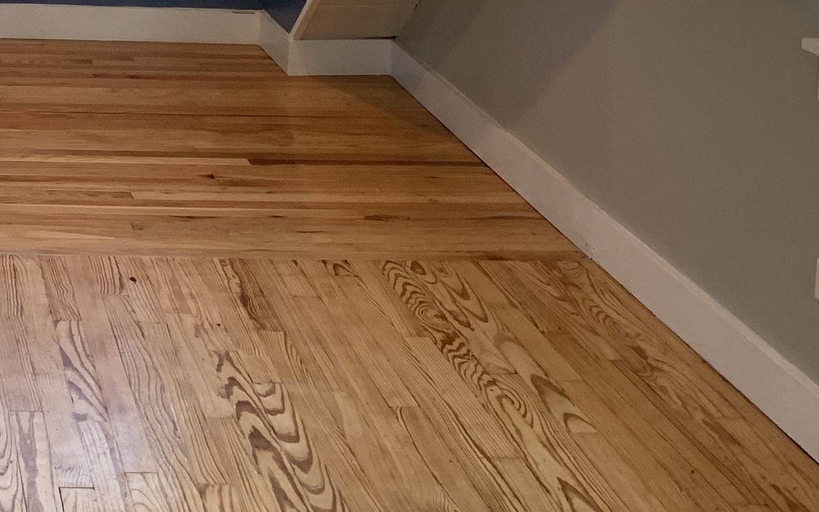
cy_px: -249
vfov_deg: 15.8
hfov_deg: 25.6
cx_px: -26
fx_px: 1696
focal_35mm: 76
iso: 100
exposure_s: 1/120
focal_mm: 4.25
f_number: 1.8
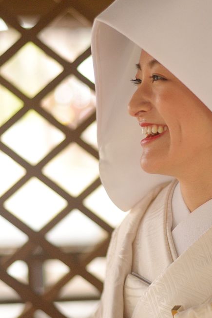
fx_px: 813
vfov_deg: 22.1
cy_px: 138
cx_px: 164
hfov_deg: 14.8
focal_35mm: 92
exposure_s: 1/100
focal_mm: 50
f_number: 2
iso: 1250
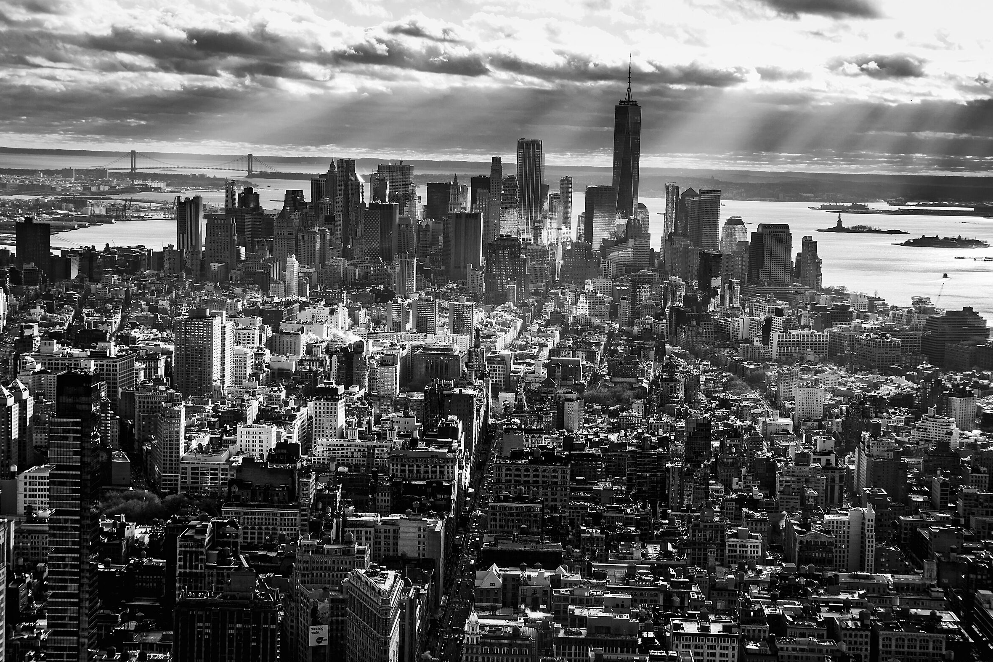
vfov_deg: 20.3
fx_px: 1848
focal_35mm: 67
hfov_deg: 30.1
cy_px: 331
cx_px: 503
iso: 100
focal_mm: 44
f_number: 10
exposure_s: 1/50
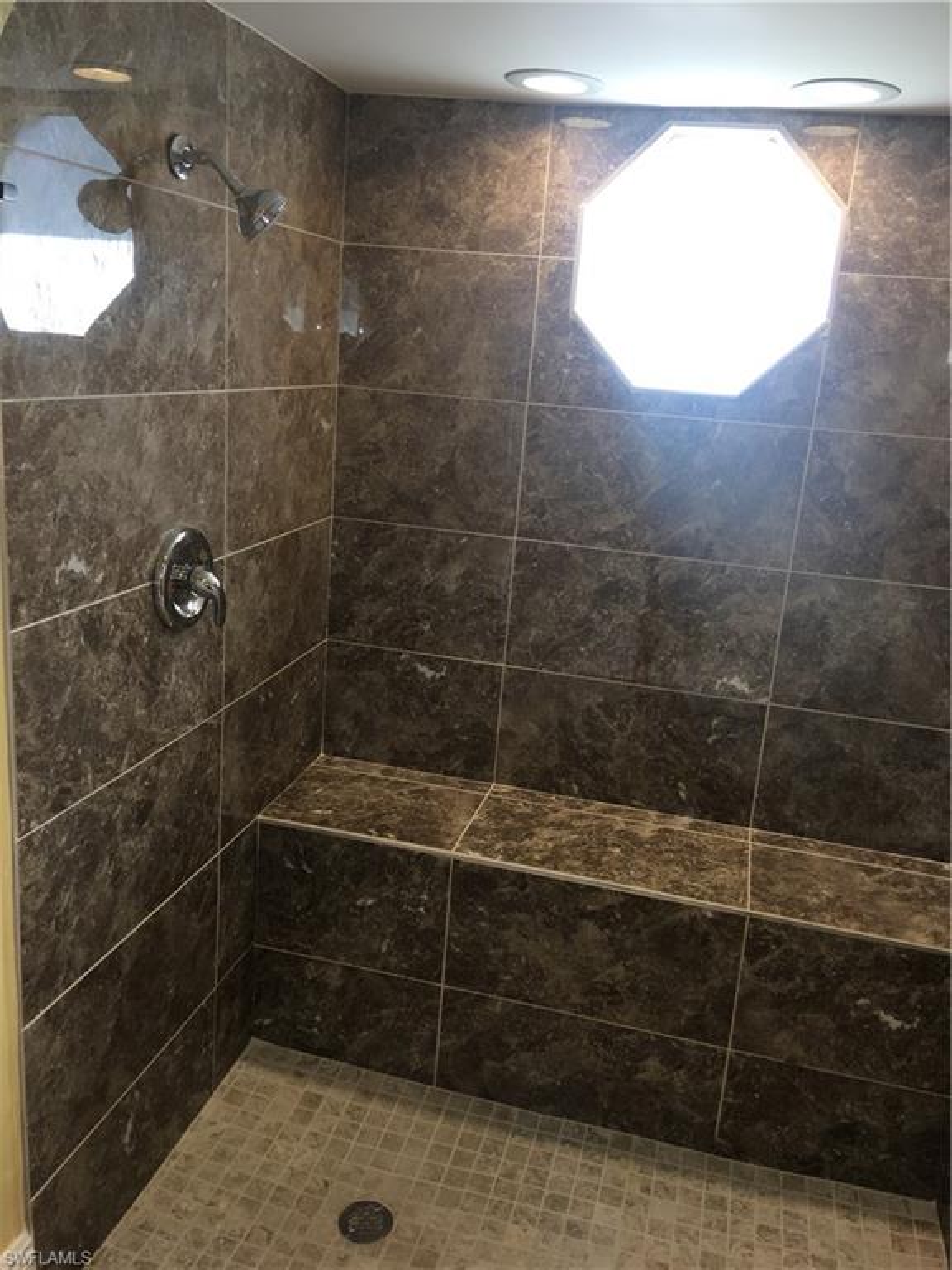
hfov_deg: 48.2
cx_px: 476
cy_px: 635
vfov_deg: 61.7
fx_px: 1063
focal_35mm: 29
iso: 32
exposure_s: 1/60
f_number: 2.2
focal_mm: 4.15
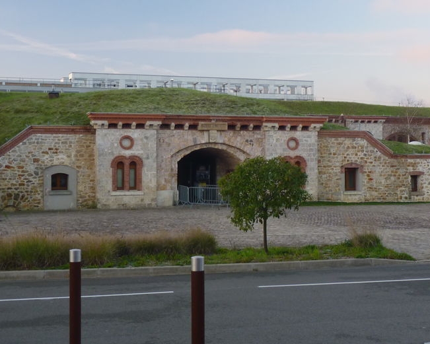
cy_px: 164
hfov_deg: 28.6
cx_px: 280
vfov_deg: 23.1
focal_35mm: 66
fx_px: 840
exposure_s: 1/30
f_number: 3
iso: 160
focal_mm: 7.6
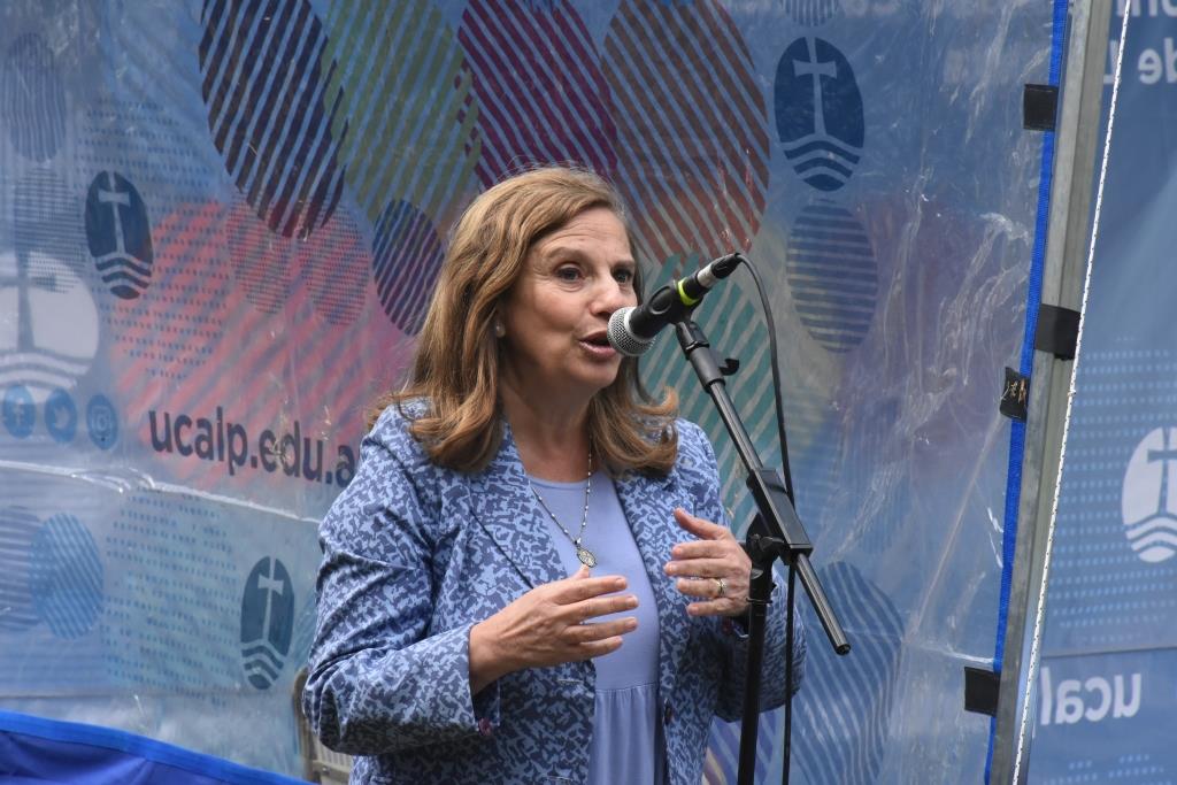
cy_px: 392
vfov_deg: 7.0
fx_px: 6376
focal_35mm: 195
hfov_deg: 10.5
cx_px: 588
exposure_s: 1/640
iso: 1600
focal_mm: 130
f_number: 13
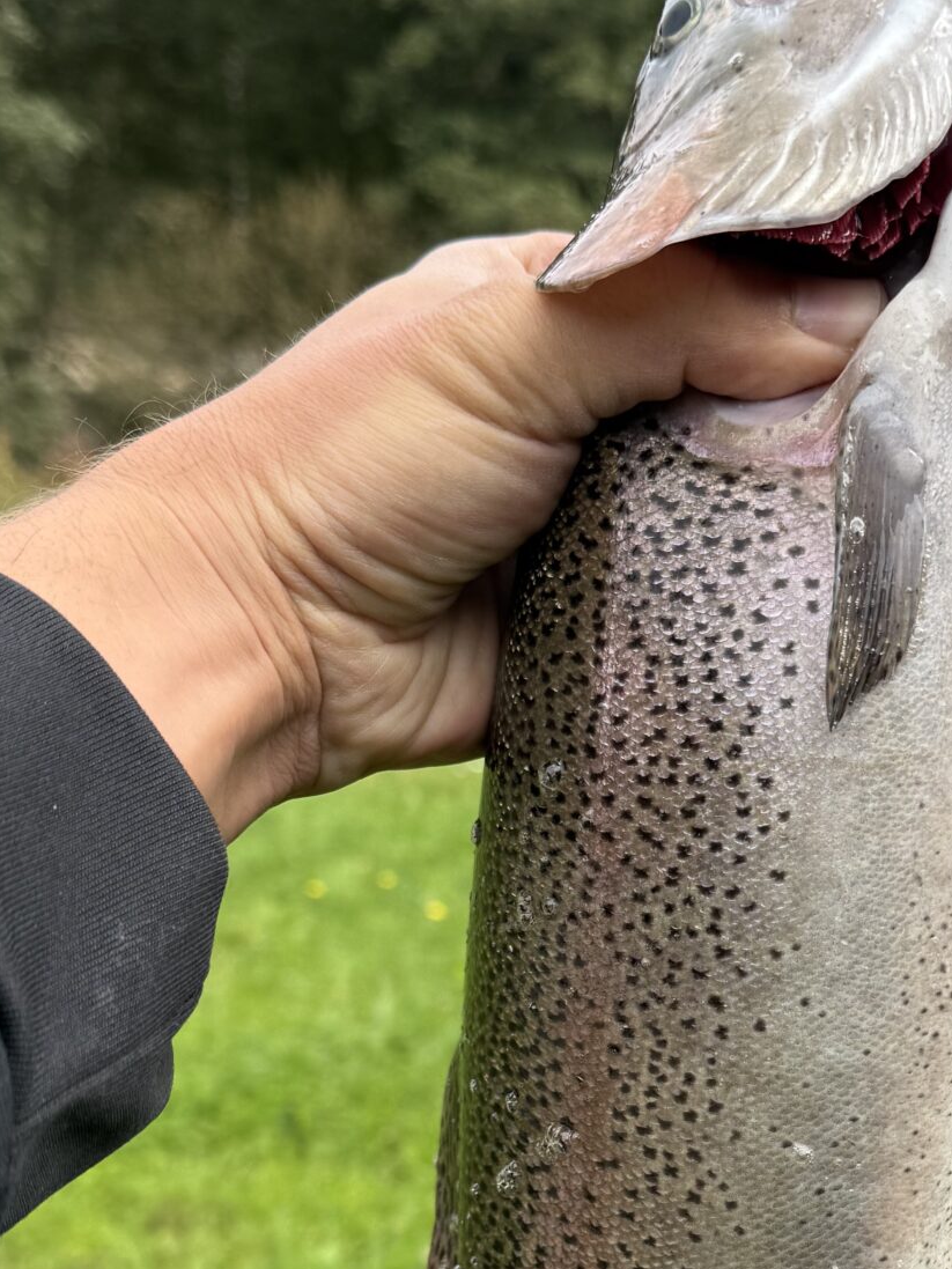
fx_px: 2053
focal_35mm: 56
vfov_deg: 33.5
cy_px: 980
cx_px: 737
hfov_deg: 25.7
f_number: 1.78
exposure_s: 1/1292
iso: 80
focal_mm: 6.76
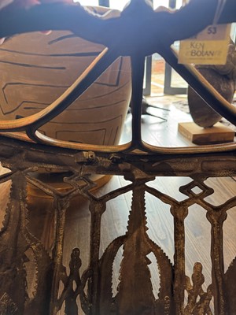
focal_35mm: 24
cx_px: 118
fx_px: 218
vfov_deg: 71.6
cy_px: 158
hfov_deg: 56.8
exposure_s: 1/50
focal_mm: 6.76
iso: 250
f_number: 1.78
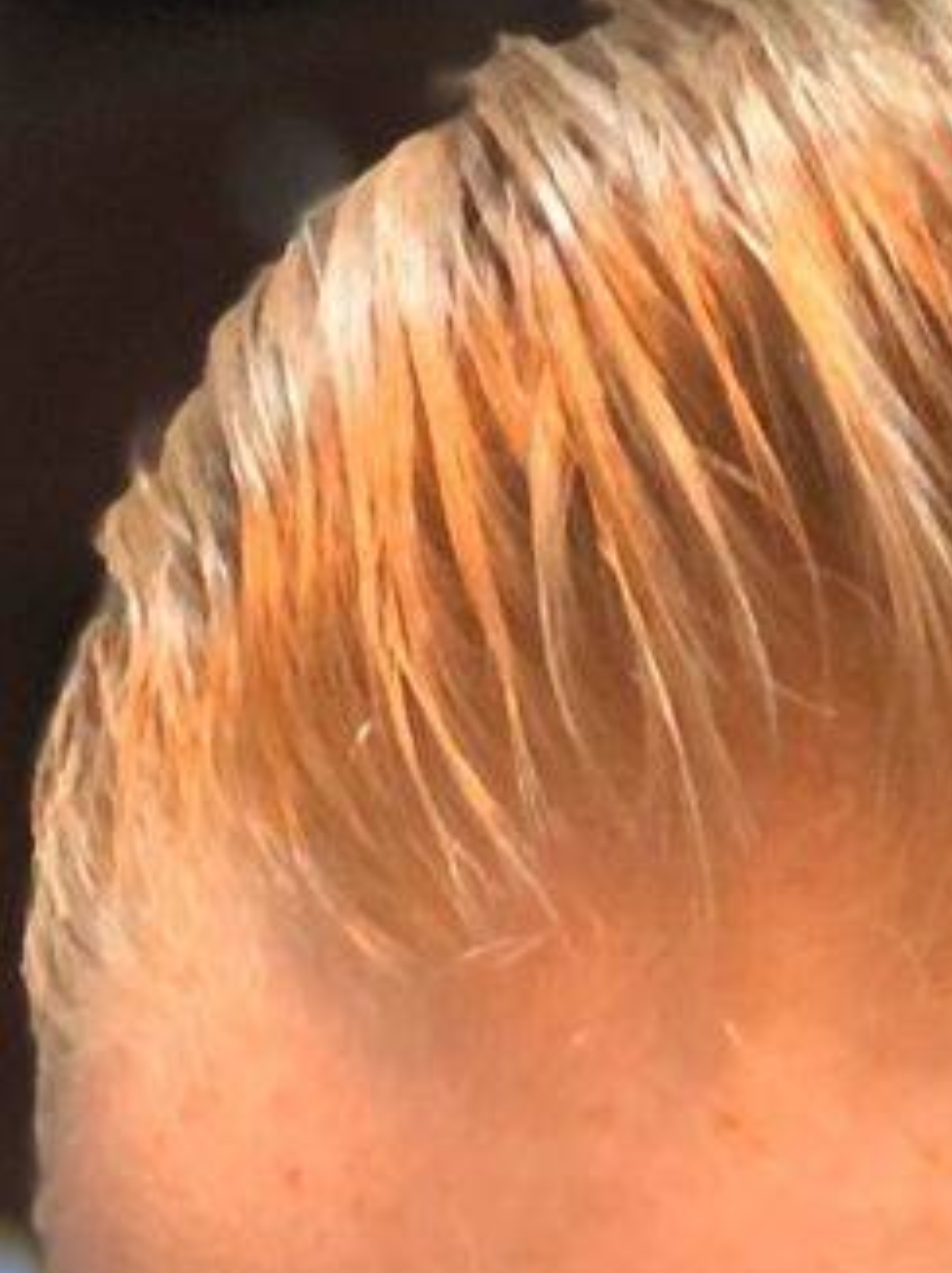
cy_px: 2800
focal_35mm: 280
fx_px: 10281
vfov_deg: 6.8
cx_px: 1089
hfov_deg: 5.3
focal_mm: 6.6
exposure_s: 1/30
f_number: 2.8
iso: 125
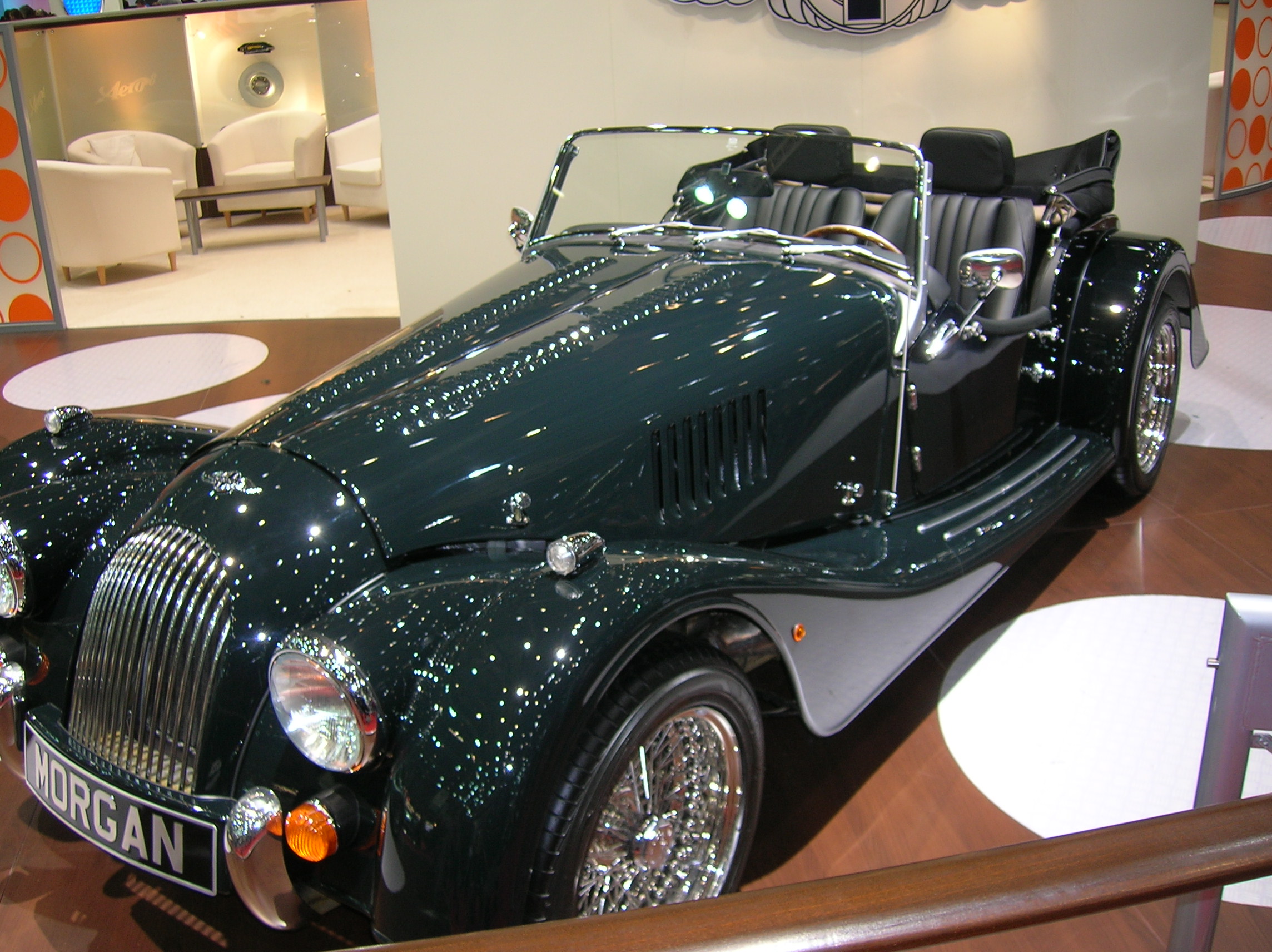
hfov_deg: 54.0
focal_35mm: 34
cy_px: 476
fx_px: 1248
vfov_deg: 41.7
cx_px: 636
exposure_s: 1/30
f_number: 2.9
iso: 50
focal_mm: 5.7
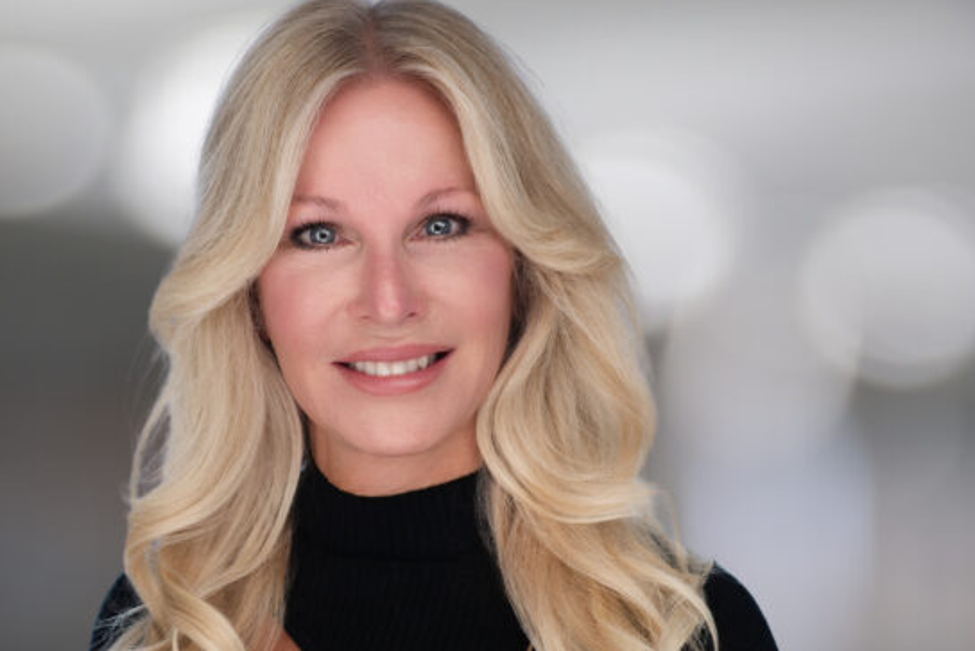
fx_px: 3251
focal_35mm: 120
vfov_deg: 11.4
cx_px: 344
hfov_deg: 17.0
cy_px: 425
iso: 160
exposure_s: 1/125
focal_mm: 85
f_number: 6.3
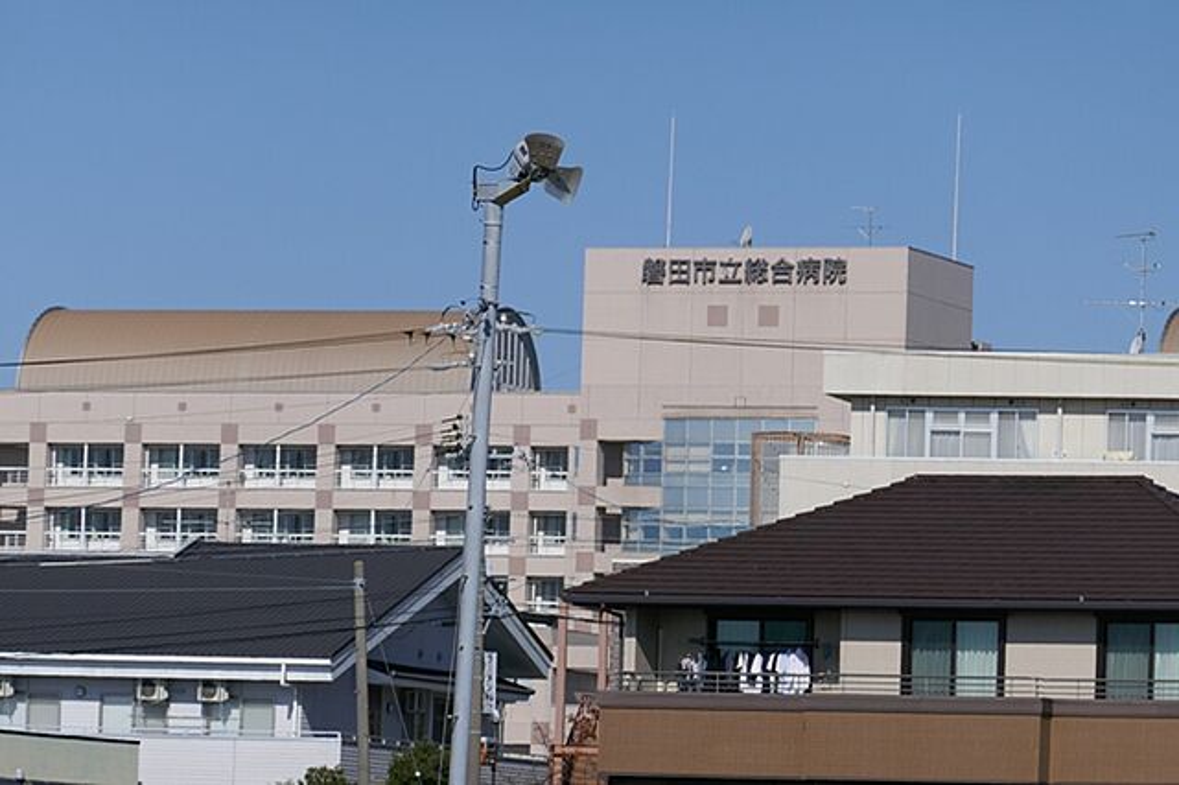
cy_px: 392
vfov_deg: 5.7
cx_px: 590
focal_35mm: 240
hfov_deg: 8.6
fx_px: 7856
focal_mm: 87.7
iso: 125
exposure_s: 1/1000
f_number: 5.9
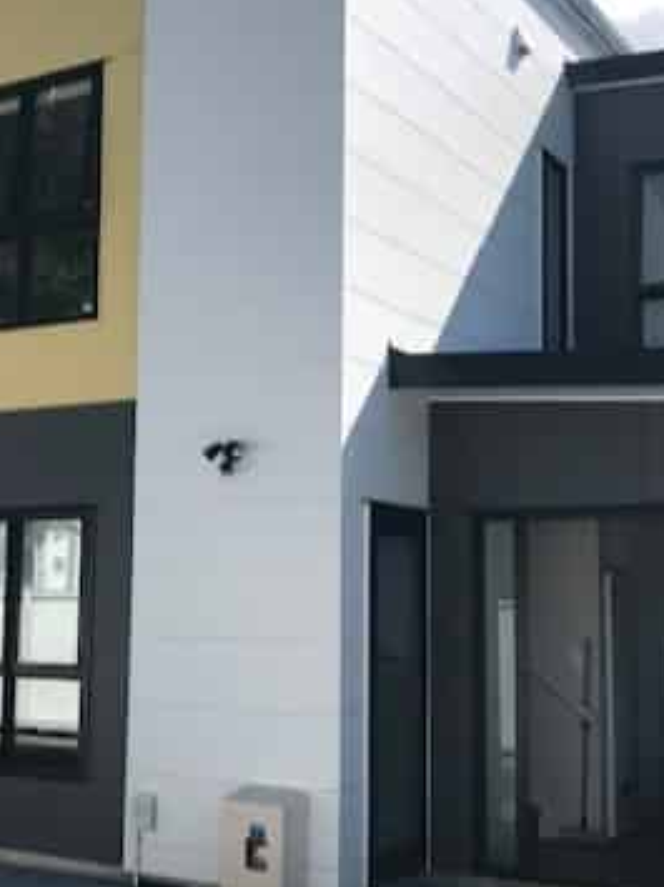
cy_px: 446
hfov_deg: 37.6
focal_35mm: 38
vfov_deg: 49.0
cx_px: 278
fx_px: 973
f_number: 1.8
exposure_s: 1/2398
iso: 20
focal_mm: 3.99
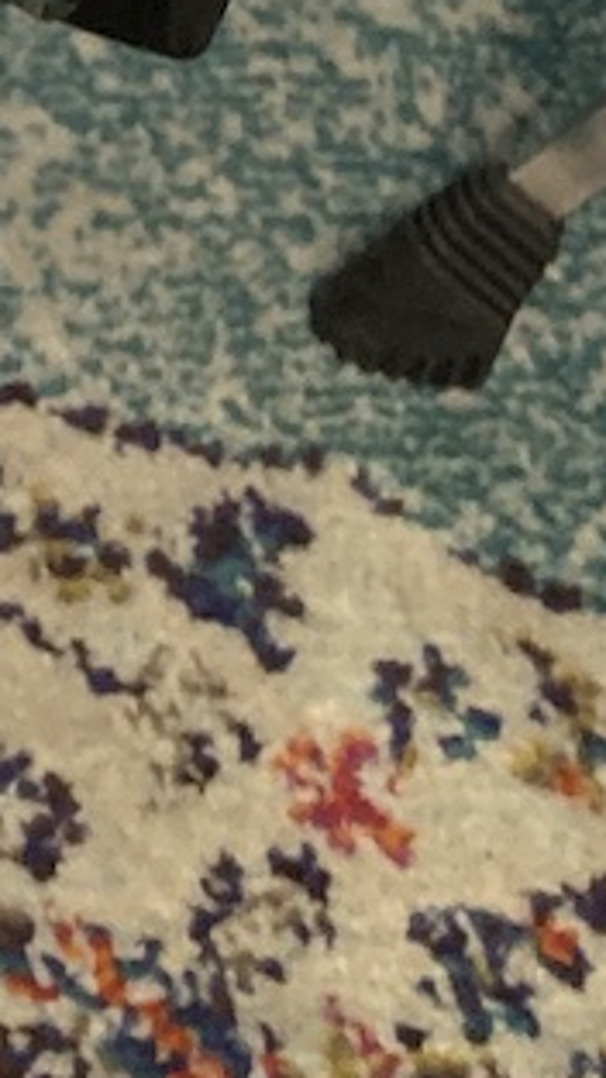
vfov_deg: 11.5
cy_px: -1455
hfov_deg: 6.8
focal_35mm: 157
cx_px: -1343
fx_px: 4486
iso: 50
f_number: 1.8
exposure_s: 1/60
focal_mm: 3.99
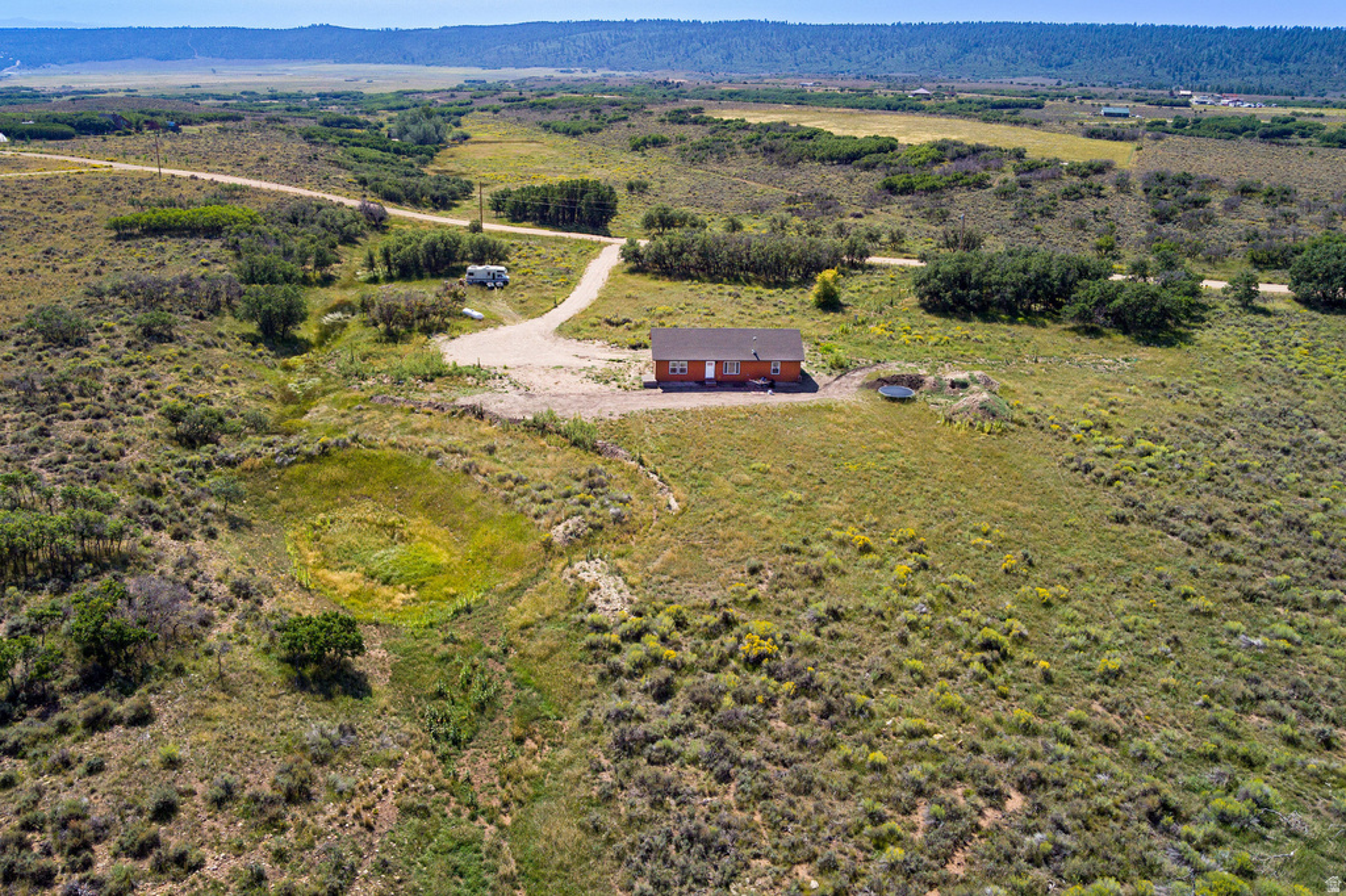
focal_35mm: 23
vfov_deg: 55.1
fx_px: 860
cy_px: 448
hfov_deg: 76.1
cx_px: 673
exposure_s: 1/3800
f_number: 2.8
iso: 169
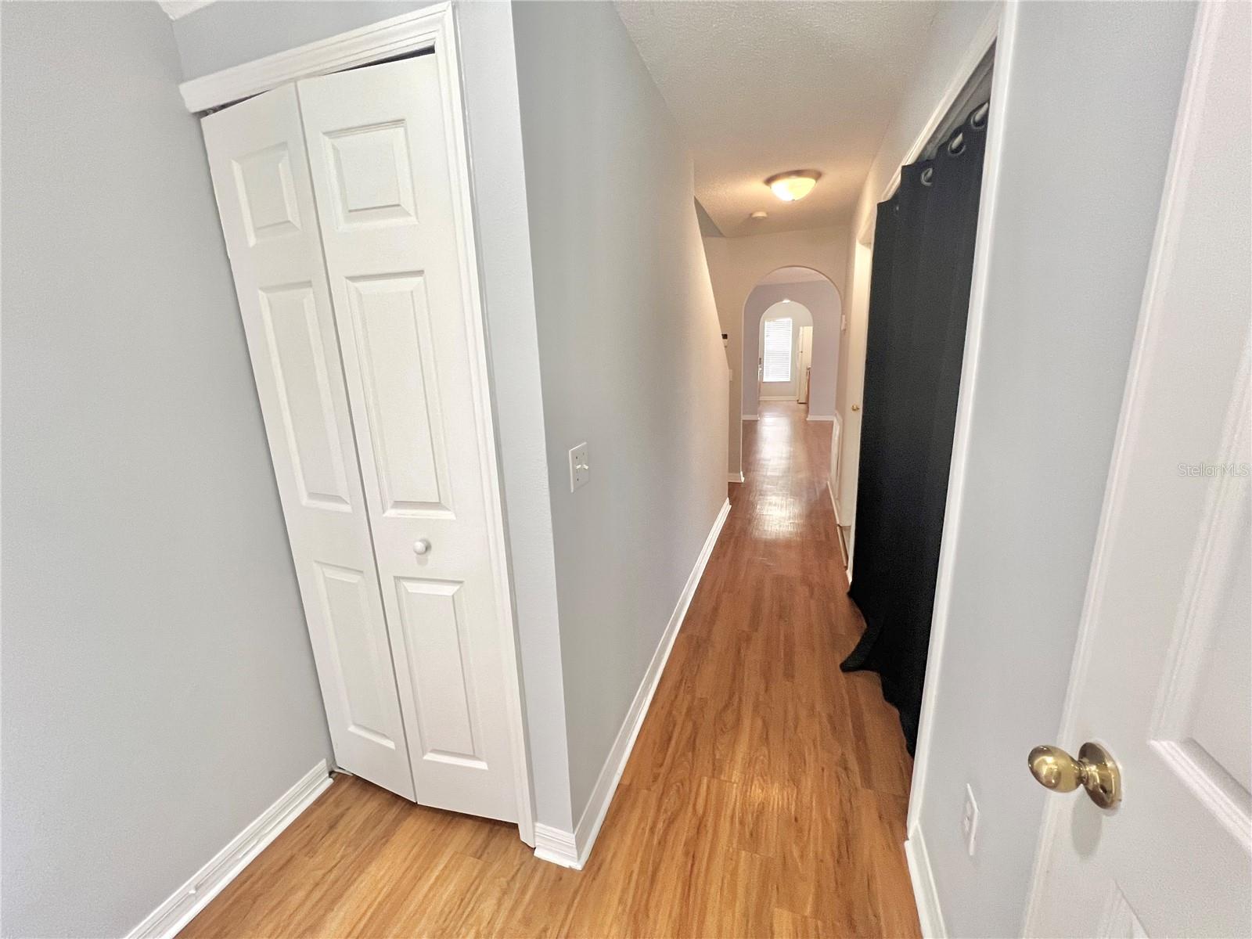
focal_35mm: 13
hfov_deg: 106.2
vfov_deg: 89.9
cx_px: 626
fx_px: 470
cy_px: 470
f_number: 1.8
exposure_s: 1/60
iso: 200
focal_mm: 1.57
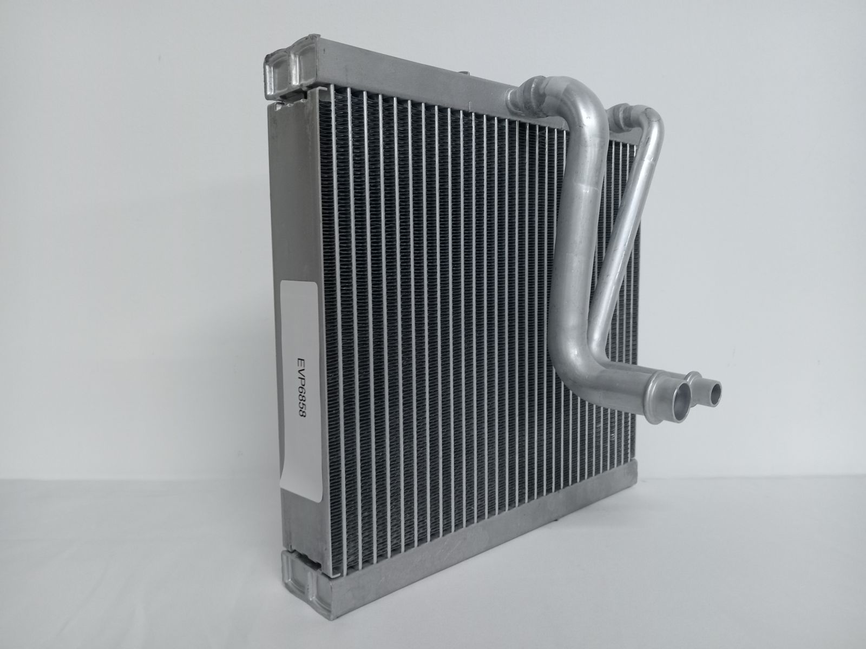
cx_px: 433
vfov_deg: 54.9
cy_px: 324
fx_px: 625
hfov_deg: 69.4
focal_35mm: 25
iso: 812
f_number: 1.8
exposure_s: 1/25
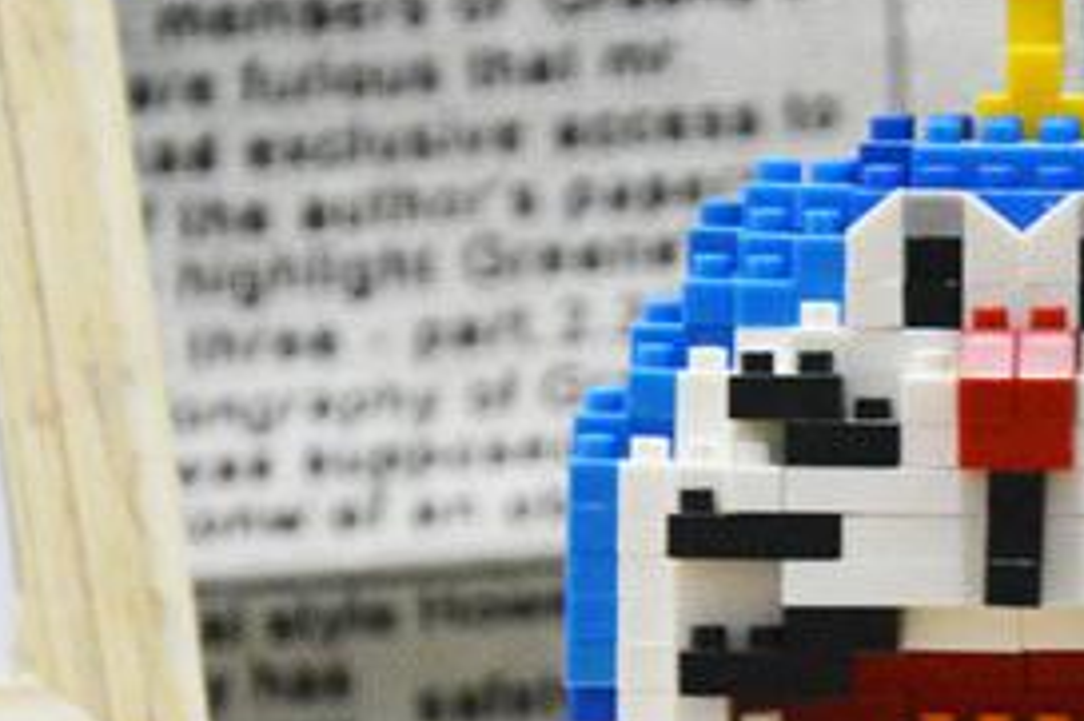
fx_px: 12699
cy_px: 621
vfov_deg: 3.3
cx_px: 1028
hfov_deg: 4.9
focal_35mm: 422
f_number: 5.6
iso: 3200
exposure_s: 1/30
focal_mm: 90
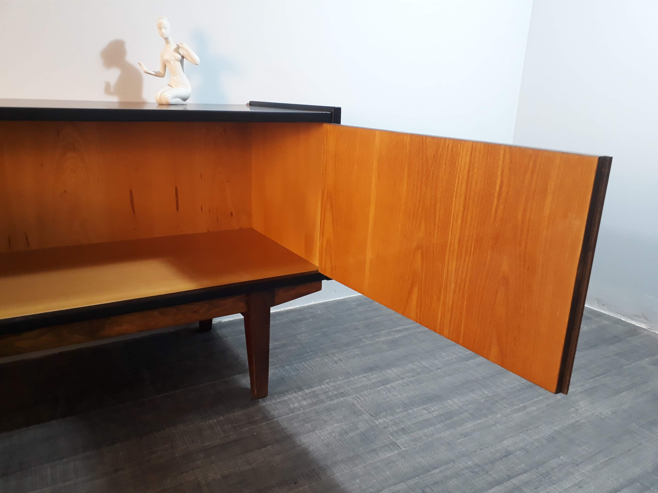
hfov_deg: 65.3
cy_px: 246
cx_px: 329
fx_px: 513
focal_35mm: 27
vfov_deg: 51.4
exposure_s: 1/17
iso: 160
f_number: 1.9
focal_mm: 3.6
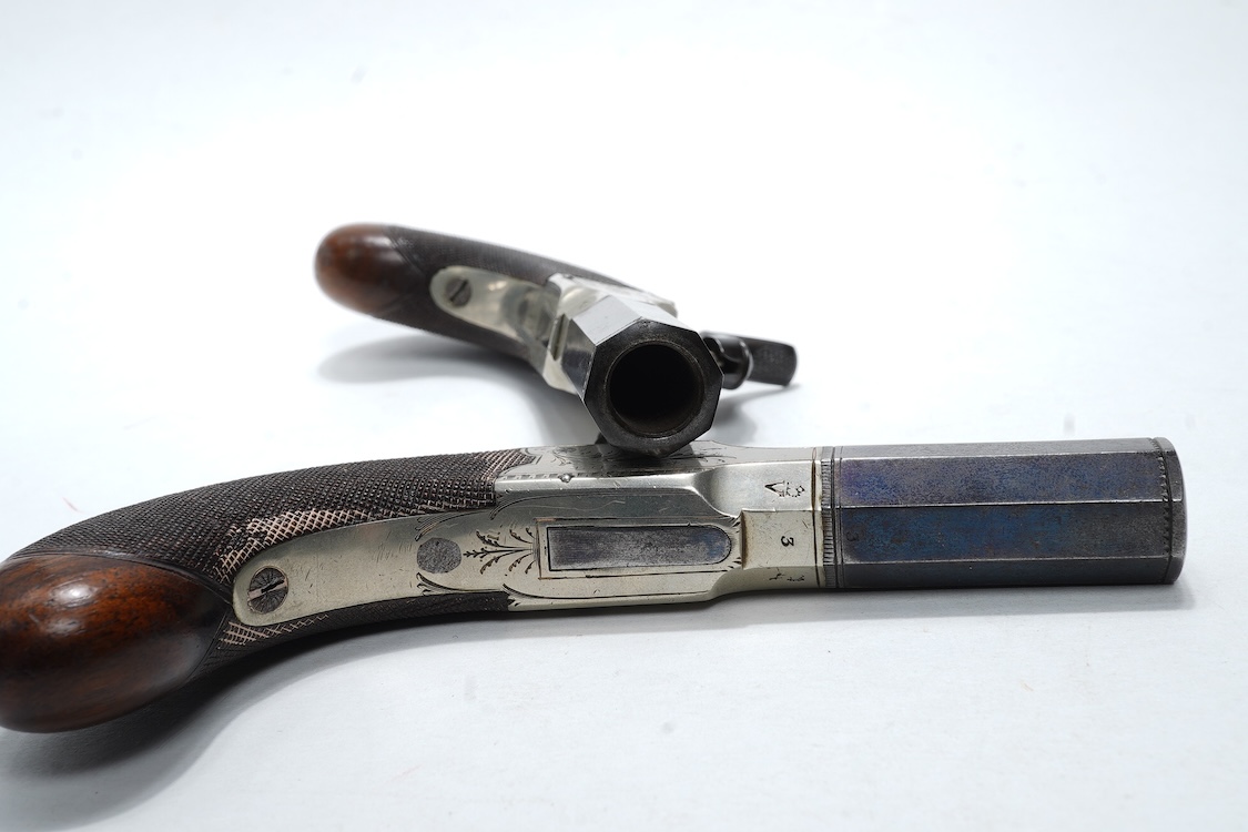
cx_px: 624
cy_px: 416
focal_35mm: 45
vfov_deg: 29.9
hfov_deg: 43.6
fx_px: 1560
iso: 64
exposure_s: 1/100
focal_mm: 30
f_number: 22
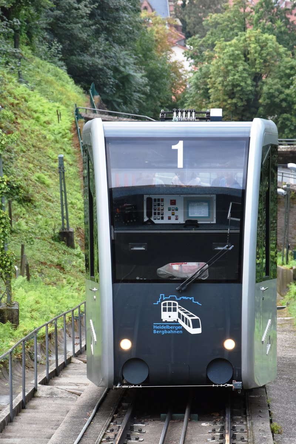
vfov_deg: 13.0
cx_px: 148
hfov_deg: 8.7
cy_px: 222
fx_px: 1942
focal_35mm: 158
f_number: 5.6
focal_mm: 105
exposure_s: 1/320
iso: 800
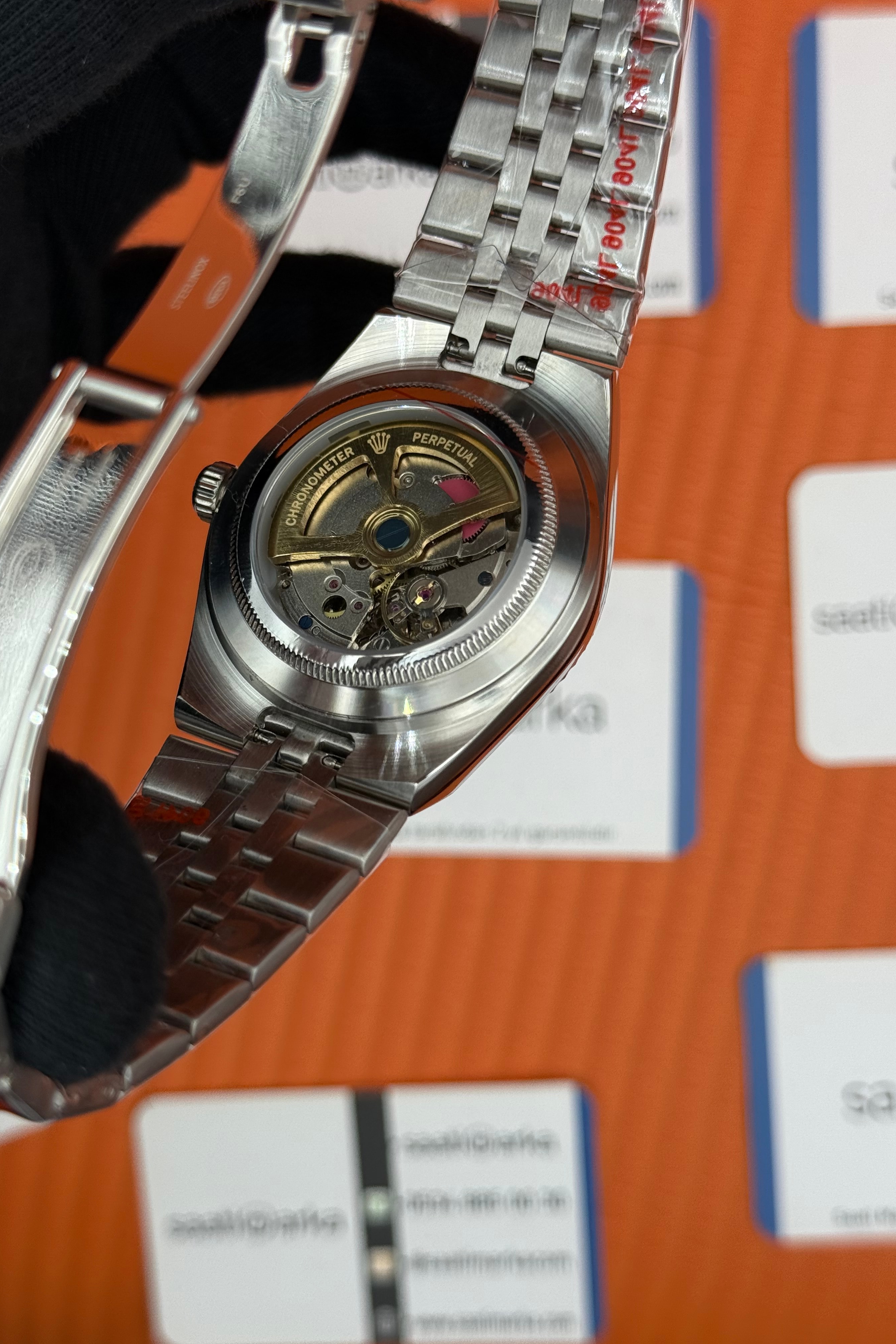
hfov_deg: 27.0
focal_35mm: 50
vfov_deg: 39.6
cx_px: 428
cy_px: 672
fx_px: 1867
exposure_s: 1/601
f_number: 1.78
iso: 64
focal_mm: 6.76
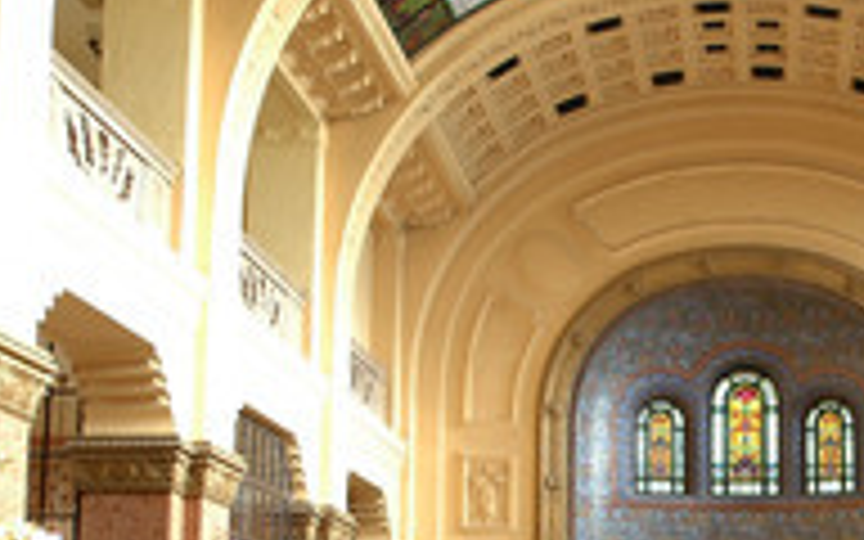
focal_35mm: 67
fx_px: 1578
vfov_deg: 18.9
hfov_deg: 29.5
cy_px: 536
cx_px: 758
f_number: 3.2
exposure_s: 1/30
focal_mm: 20
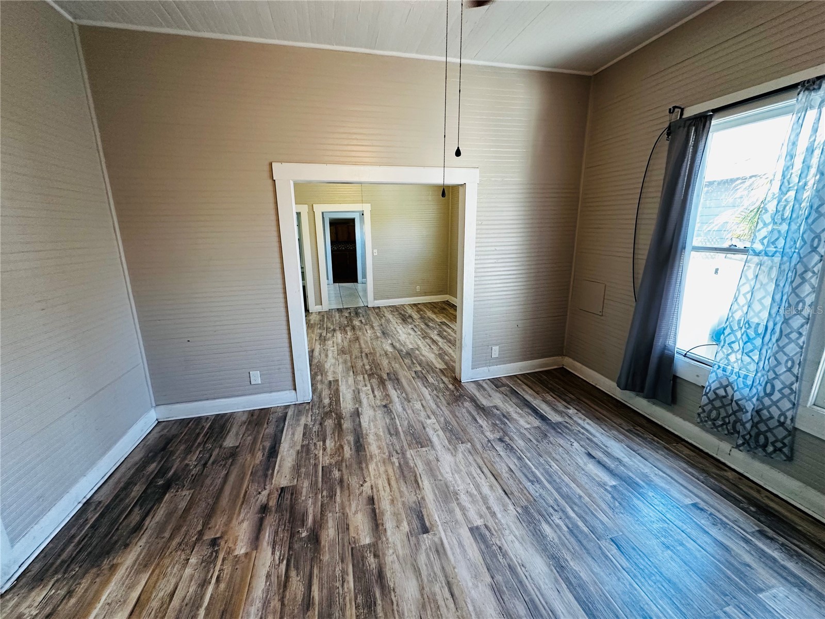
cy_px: 310
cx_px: 412
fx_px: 334
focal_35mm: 14
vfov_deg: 85.7
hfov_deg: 102.1
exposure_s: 1/120
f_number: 2.2
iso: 250
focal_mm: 2.22
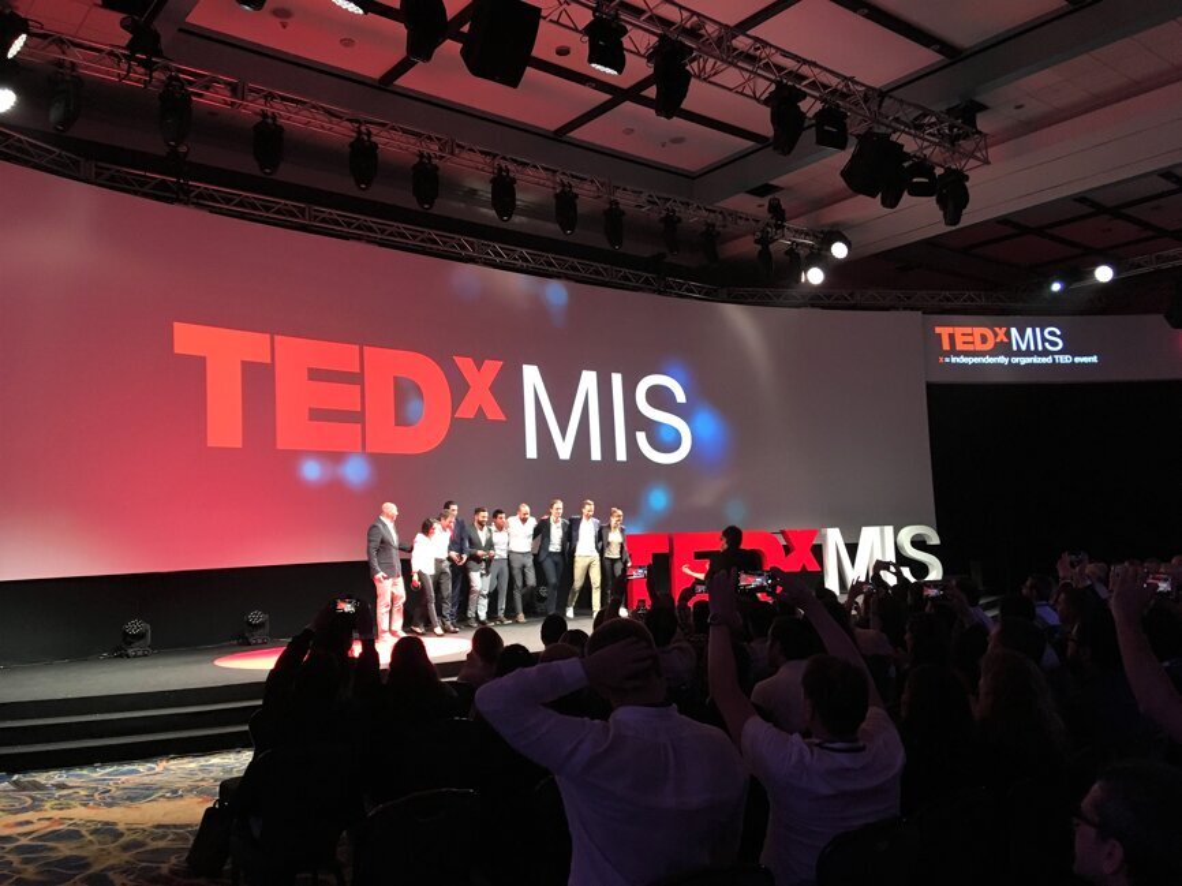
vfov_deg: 48.2
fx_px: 990
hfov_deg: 61.7
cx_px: 591
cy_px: 443
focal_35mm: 29
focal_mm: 4.15
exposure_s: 1/30
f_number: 2.2
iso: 125
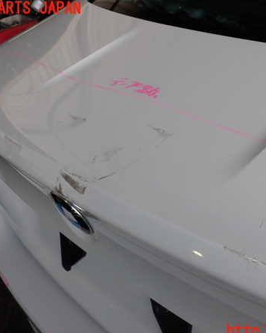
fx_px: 394
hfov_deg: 37.0
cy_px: 170
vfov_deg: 45.8
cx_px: 171
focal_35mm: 40
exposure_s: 1/125
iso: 100
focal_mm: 5.4
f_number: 3.2
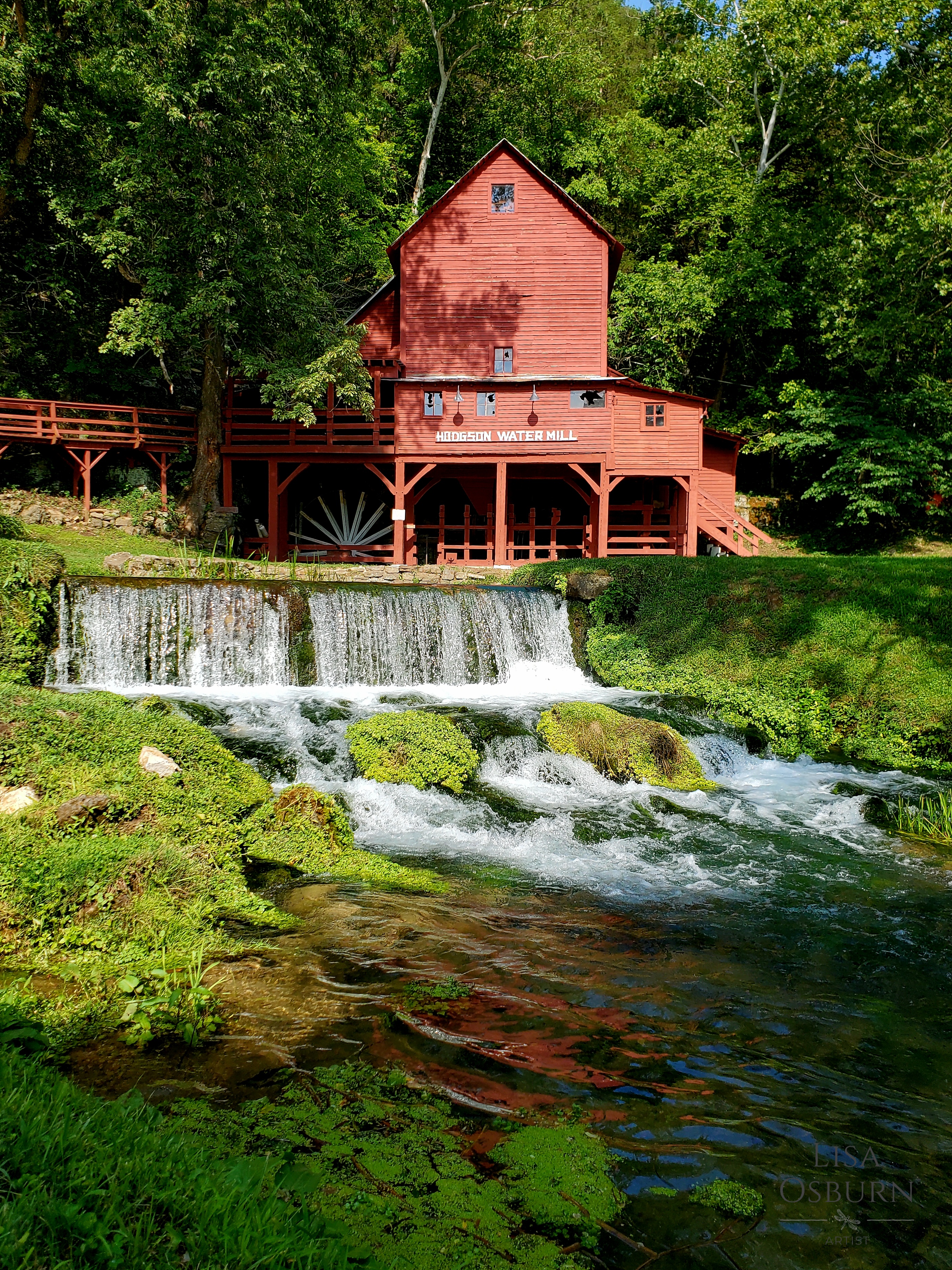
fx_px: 990
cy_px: 624
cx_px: 469
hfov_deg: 51.4
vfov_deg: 65.3
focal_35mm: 27
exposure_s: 1/833
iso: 50
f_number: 2.4
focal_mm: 4.3
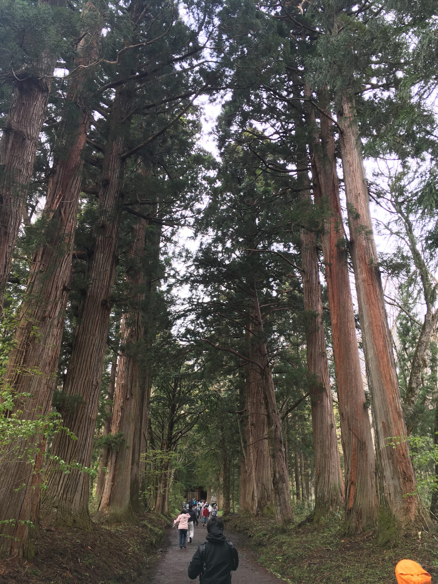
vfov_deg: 61.7
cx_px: 219
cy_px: 292
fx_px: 489
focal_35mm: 29
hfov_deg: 48.2
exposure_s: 1/128
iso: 25
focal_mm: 4.15
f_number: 2.2
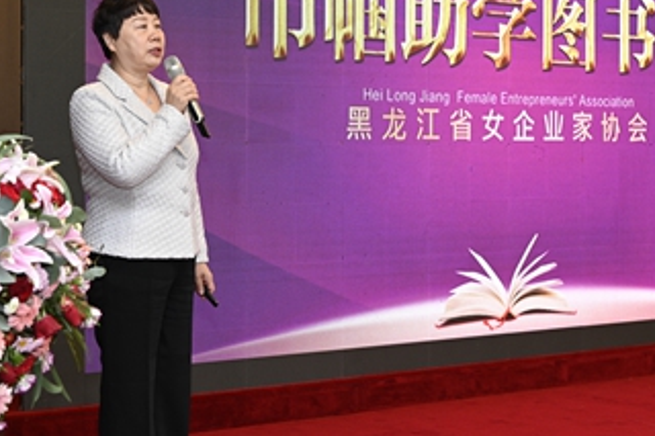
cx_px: 299
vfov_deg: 15.8
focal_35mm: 86
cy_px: 122
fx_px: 1564
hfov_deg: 23.6
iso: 500
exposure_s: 1/100
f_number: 5.6
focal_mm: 55
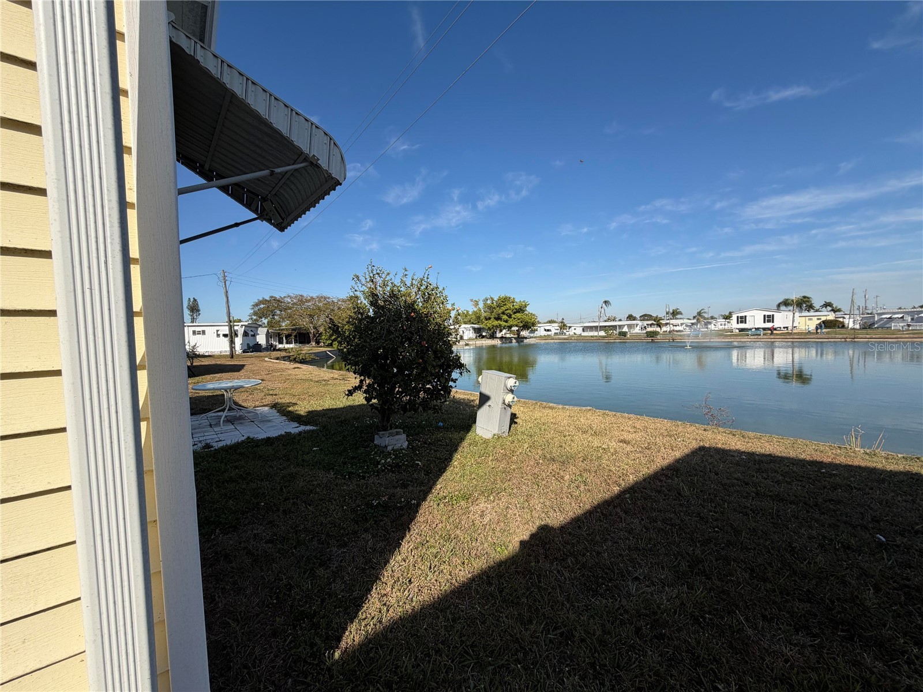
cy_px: 346
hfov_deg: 102.1
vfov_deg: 85.7
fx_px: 373
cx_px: 462
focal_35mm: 14
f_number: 2.2
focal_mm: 2.22
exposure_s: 1/1001
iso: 20
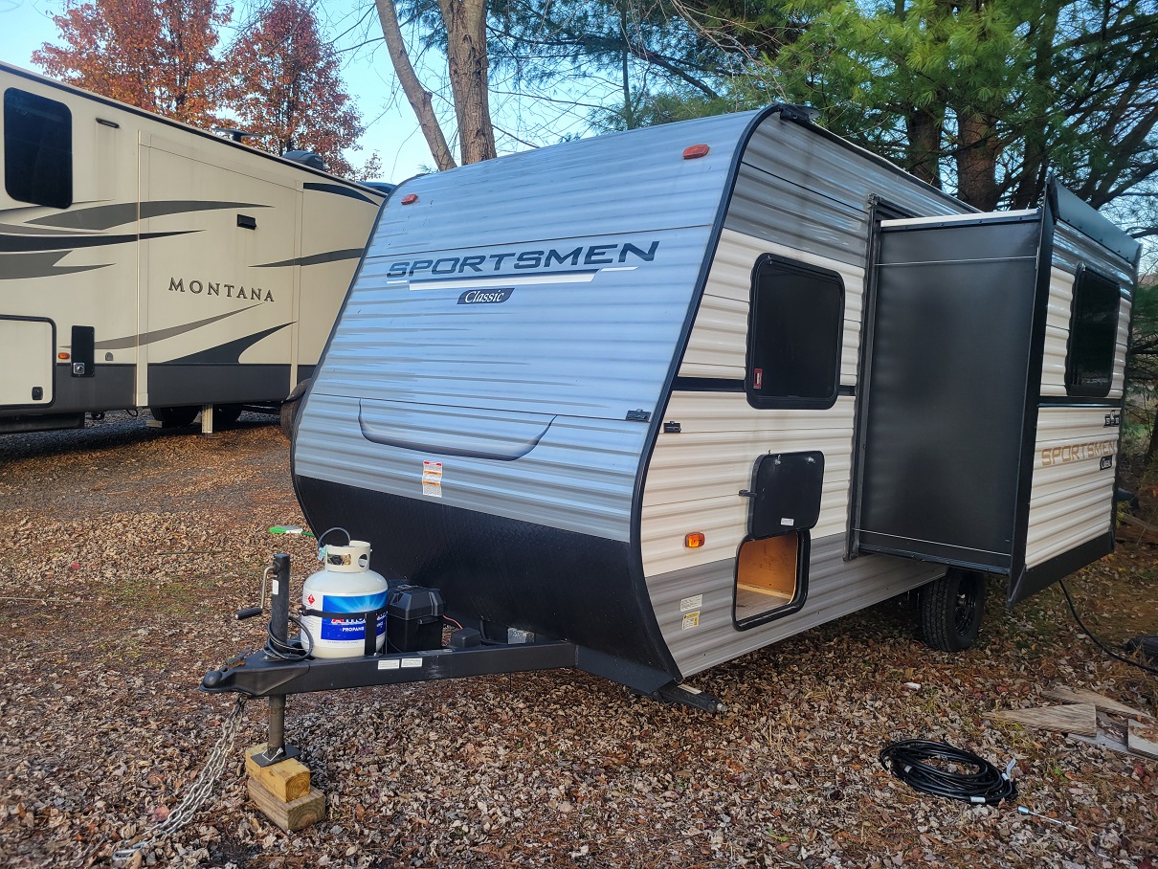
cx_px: 579
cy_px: 434
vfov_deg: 53.1
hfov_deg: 67.3
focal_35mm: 26
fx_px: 870
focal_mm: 5.4
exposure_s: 1/172
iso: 40
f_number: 1.8
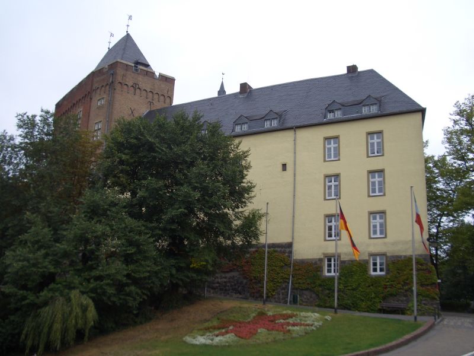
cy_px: 178
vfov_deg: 35.1
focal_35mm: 41
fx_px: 561
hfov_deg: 45.8
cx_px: 237
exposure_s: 1/250
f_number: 2.8
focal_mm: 6.8
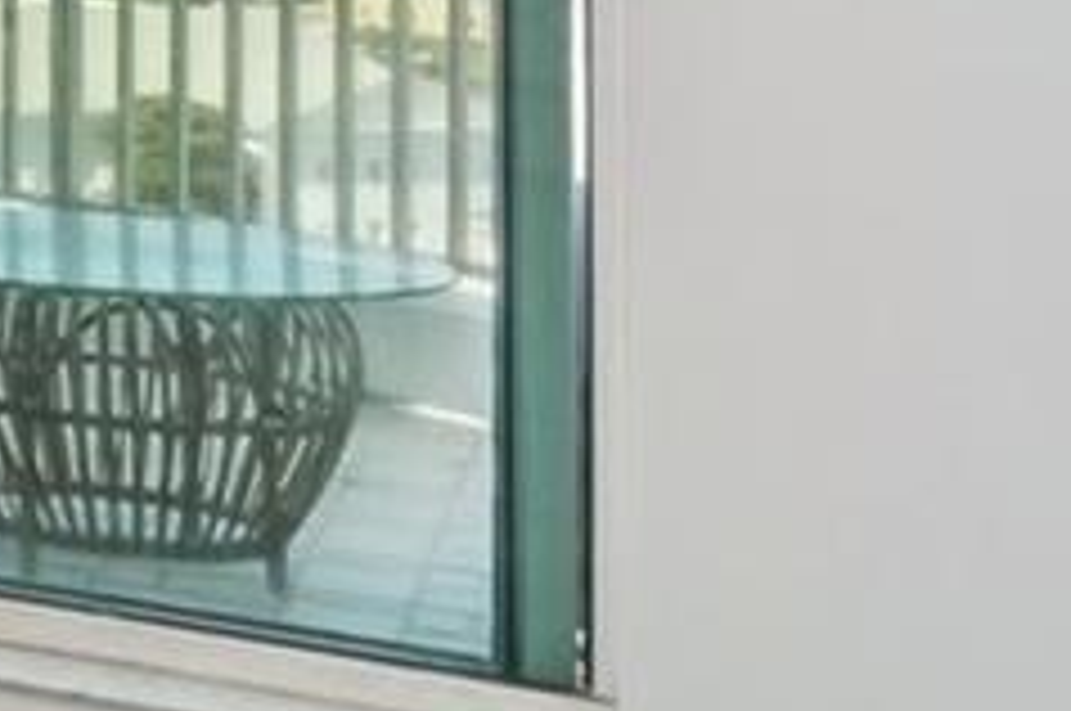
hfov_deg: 14.3
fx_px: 2793
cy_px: -259
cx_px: -1512
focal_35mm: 94
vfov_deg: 13.9
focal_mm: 14
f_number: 8
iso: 400
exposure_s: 1/500
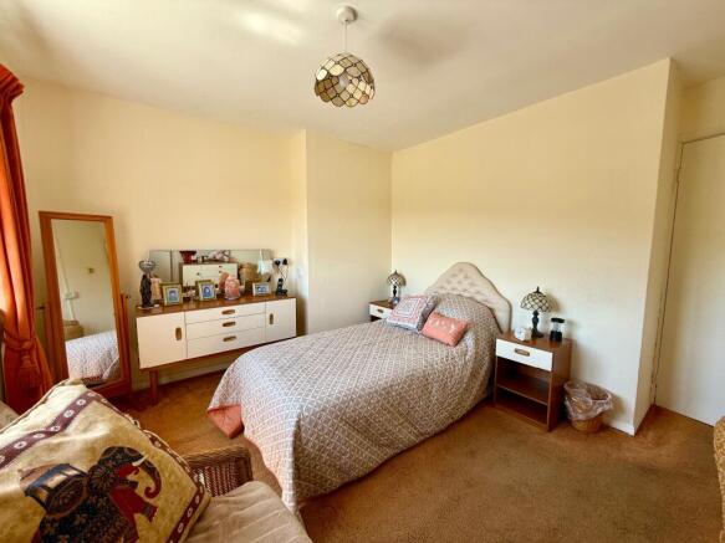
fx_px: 293
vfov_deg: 85.7
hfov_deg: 102.1
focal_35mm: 14
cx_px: 362
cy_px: 272
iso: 50
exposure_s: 1/99
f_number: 2.2
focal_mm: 2.22
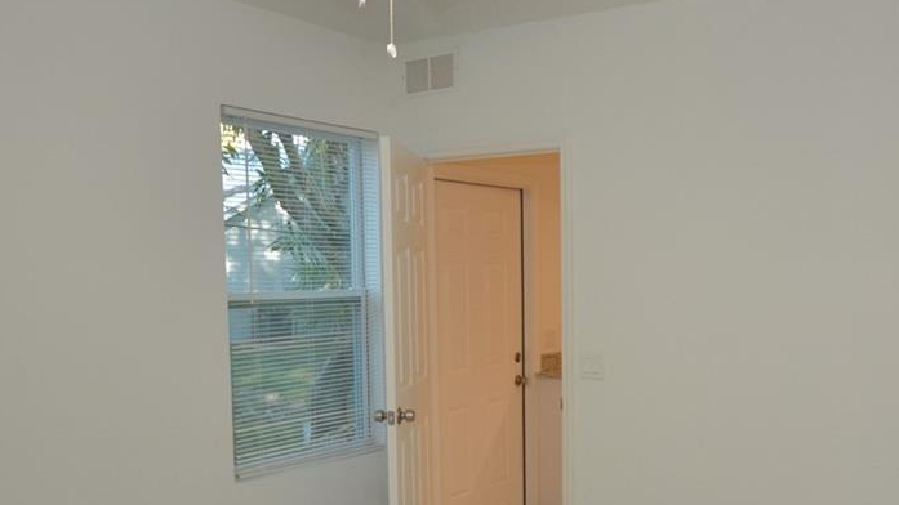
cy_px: 346
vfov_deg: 32.5
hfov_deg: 54.3
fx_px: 858
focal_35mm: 36
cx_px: 593
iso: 400
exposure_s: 1/60
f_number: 4
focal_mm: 10
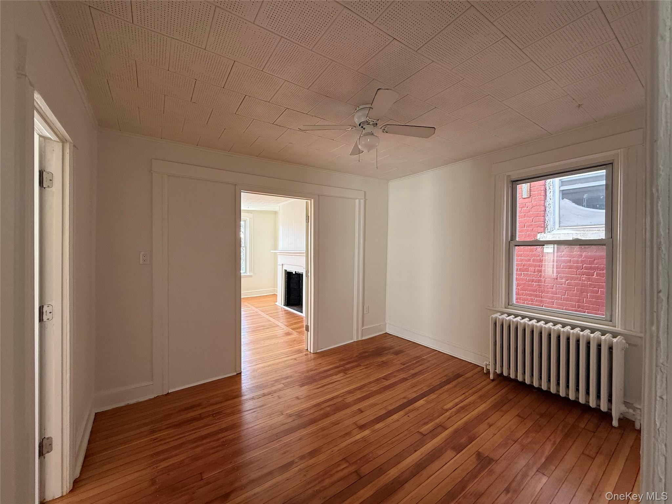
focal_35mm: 14
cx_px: 336
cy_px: 252
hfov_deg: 102.1
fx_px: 272
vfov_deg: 85.7
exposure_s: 1/99
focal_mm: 2.22
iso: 125
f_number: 2.2
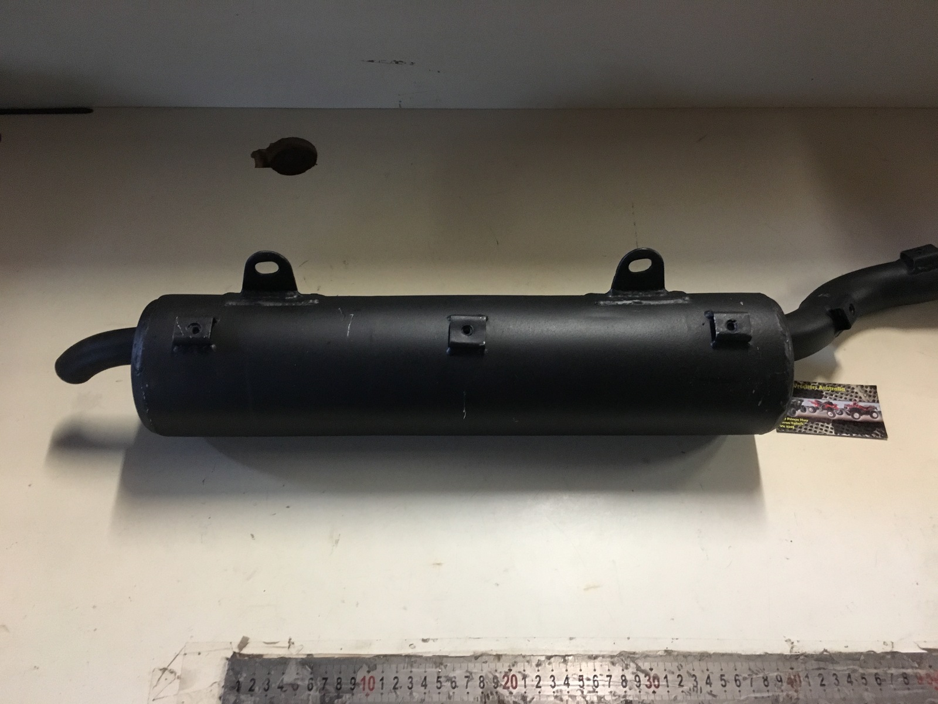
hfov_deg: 61.7
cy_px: 352
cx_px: 469
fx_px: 786
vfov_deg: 48.2
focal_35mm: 29
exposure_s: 1/25
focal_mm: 4.15
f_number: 2.2
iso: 200
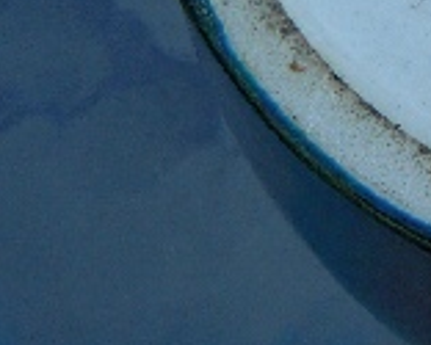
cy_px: -298
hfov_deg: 12.4
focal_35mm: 144
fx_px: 1838
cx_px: 749
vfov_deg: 10.1
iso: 100
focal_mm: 6
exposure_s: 1/125
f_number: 4
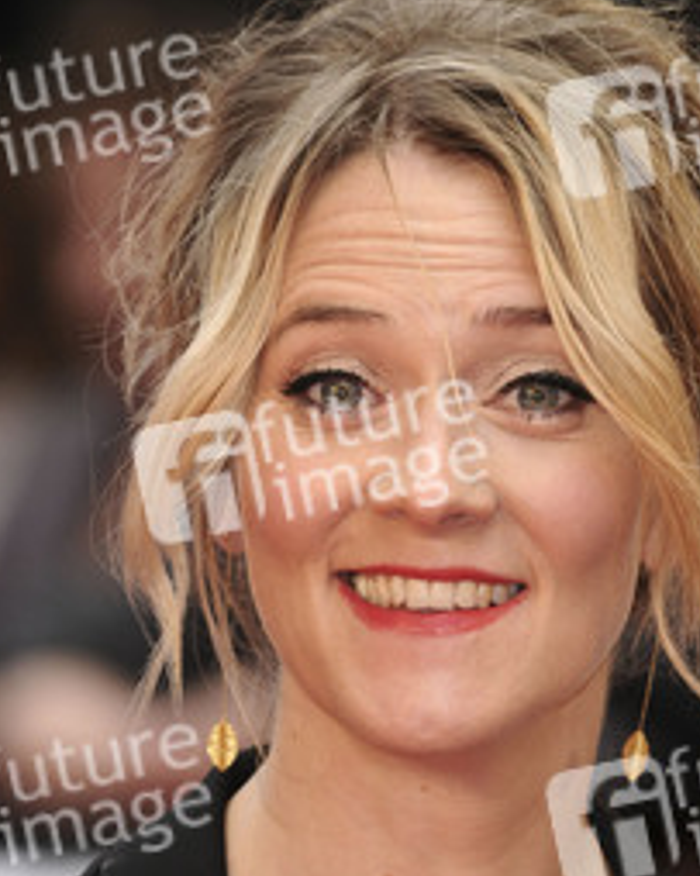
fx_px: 11479
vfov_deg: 4.4
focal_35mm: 443
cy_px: 635
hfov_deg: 3.5
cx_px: 412
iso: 200
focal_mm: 200
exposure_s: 1/160
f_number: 5
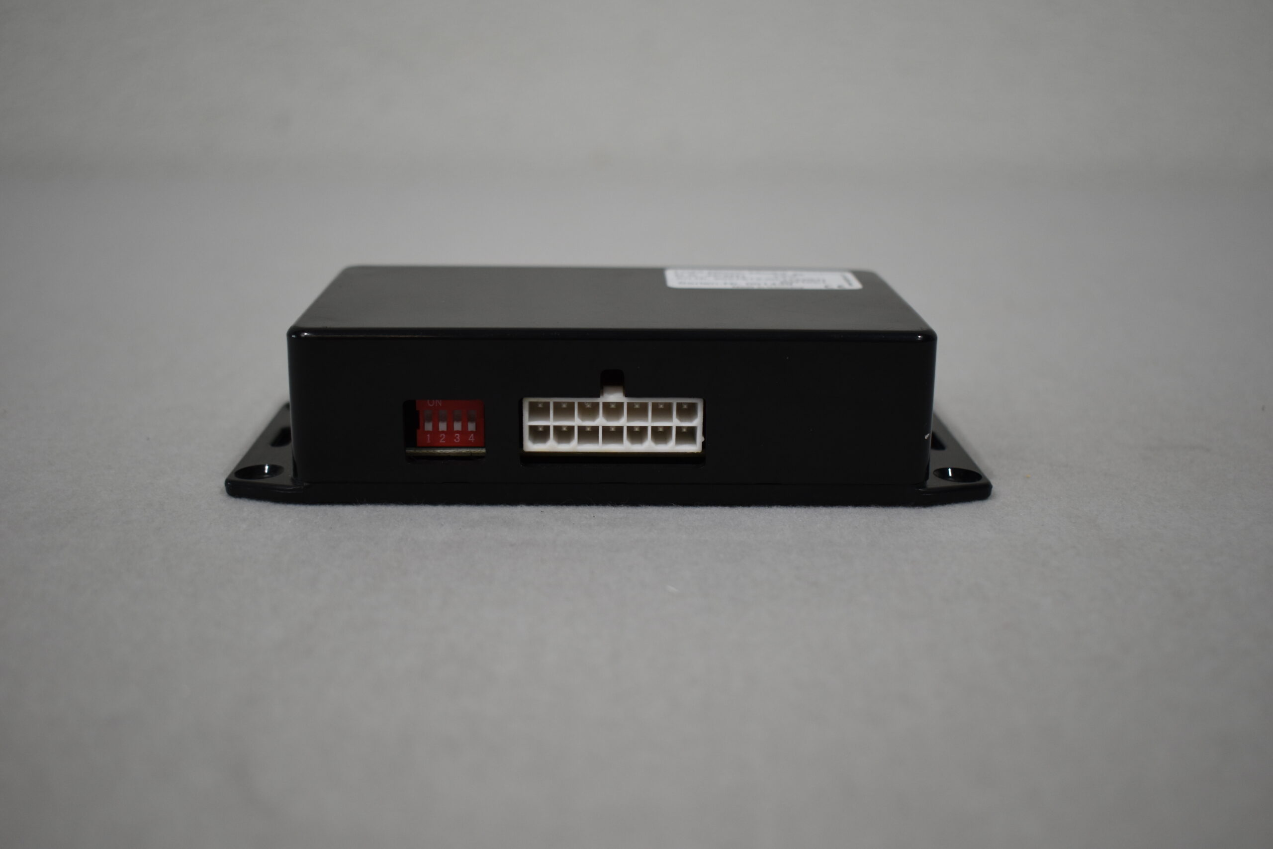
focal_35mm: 42
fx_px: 1485
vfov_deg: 31.9
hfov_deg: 46.4
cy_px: 424
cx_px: 636
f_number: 4.2
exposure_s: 1/250
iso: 450
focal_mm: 28
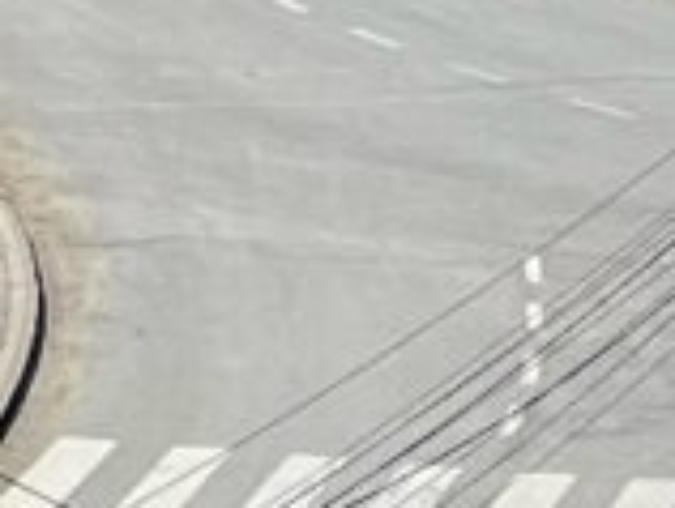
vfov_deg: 4.8
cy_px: 1298
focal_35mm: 301
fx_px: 5878
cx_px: 581
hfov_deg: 6.6
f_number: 2
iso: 25
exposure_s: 1/1712
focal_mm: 6
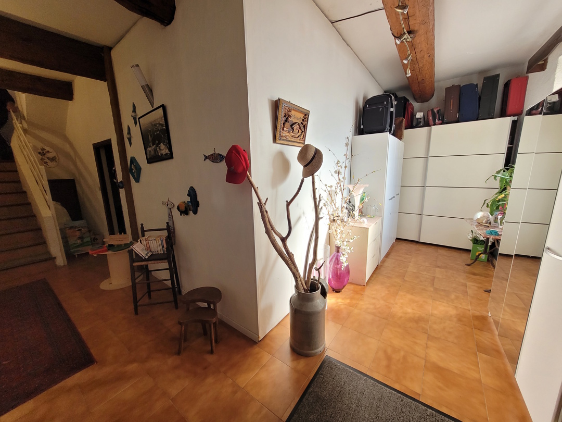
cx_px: 281
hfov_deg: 106.2
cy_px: 211
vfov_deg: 89.9
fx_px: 211
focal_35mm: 13
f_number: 2.2
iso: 100
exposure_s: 1/50
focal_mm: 1.74
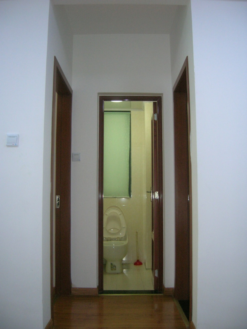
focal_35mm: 34
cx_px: 124
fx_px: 324
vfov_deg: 54.0
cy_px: 164
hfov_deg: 41.8
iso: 179
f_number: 2.9
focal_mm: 5.7
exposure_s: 1/29
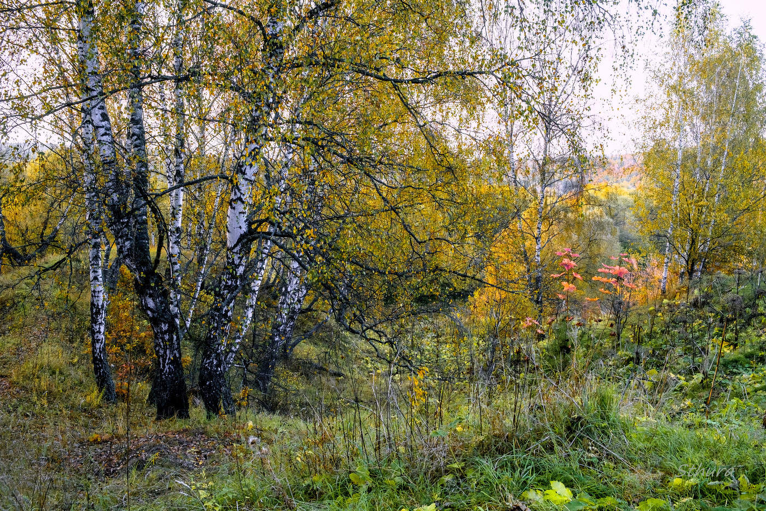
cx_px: 383
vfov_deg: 35.0
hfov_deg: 50.7
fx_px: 808
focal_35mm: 38
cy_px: 256
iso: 200
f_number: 8
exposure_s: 1/60
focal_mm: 25.4
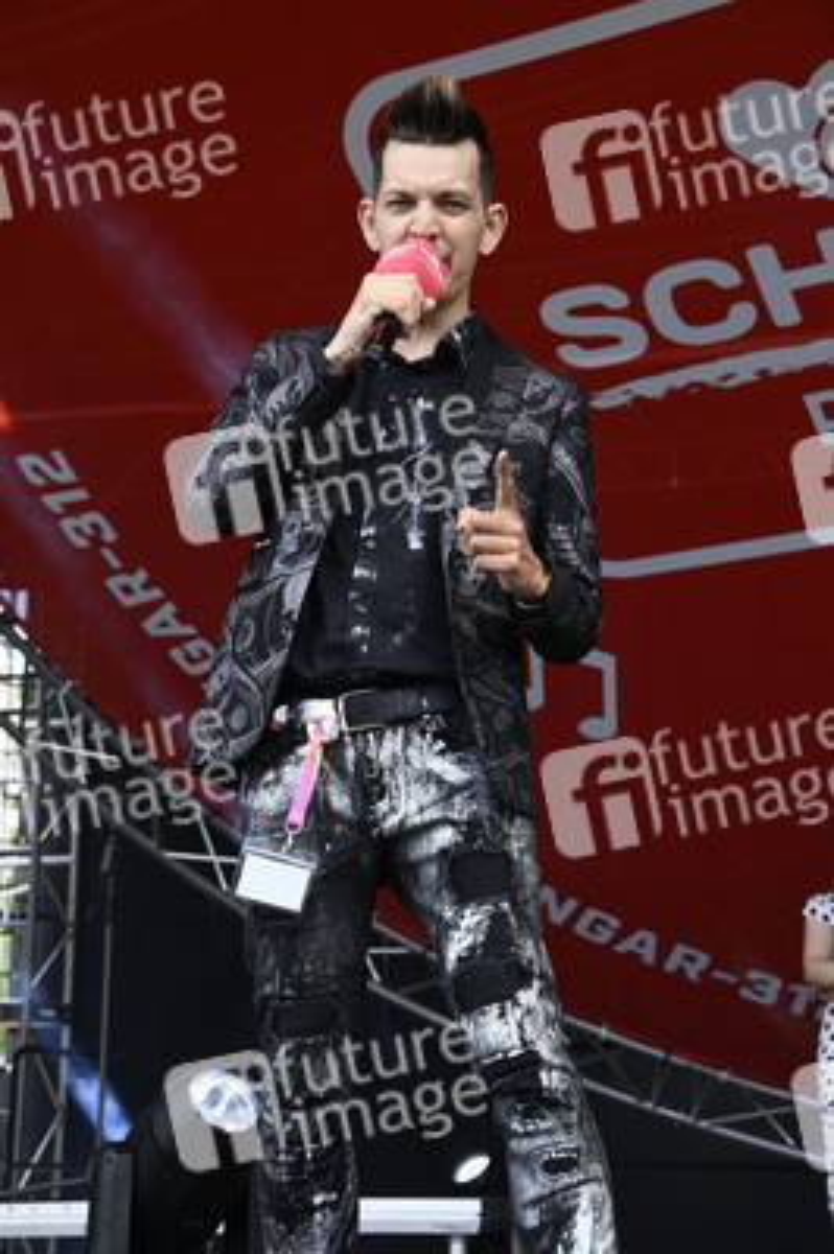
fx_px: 2715
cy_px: 627
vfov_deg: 26.0
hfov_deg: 17.5
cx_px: 417
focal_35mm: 78
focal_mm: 78
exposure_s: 1/320
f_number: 7.1
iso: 800
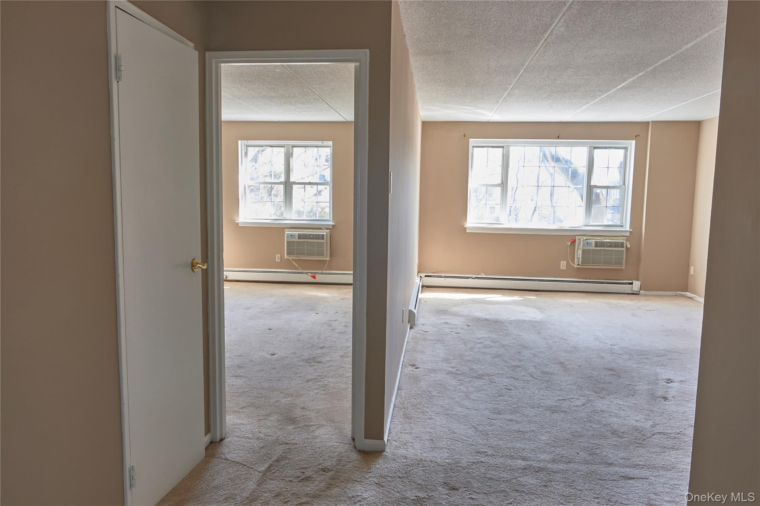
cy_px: 253
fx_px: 507
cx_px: 380
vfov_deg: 53.1
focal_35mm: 24
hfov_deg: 73.7
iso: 160
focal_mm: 16
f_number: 8
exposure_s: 1/3
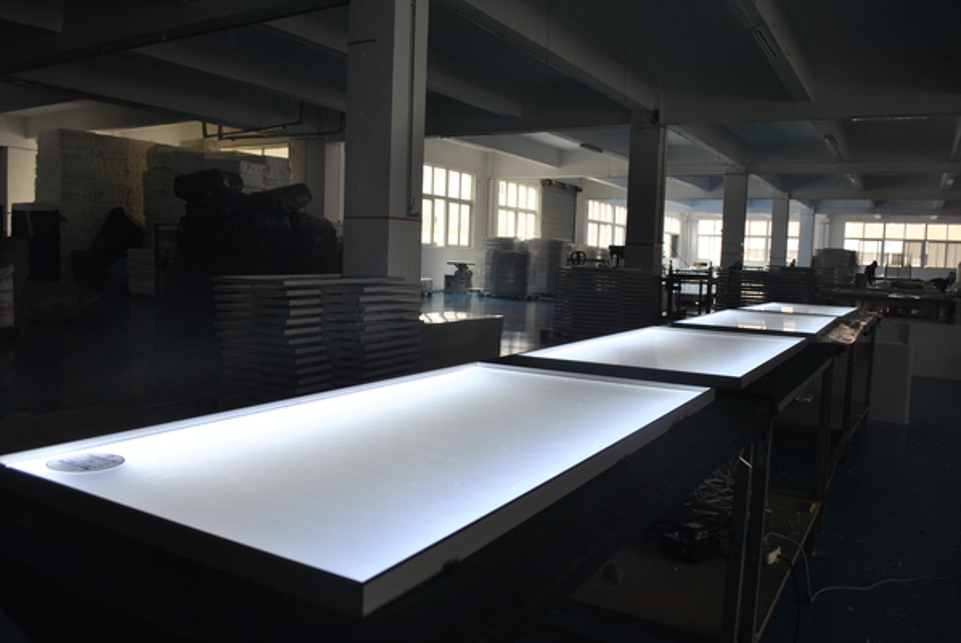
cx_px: 480
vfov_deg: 48.0
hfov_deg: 67.3
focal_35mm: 27
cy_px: 322
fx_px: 721
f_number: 5.6
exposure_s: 1/125
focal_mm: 18
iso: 200
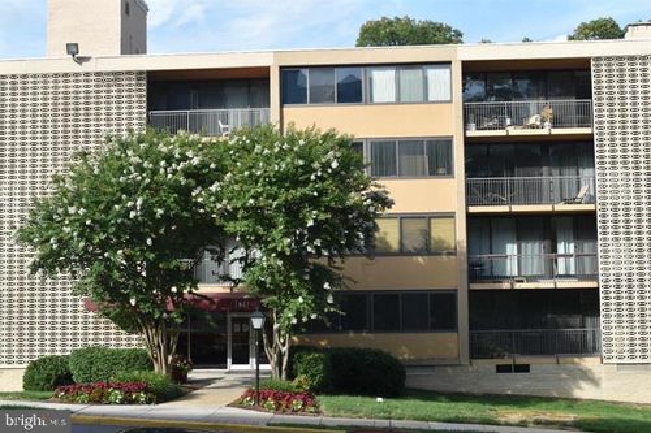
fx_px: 922
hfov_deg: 38.9
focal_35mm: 51
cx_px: 326
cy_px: 216
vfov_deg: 26.5
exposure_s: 1/250
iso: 200
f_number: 8
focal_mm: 34
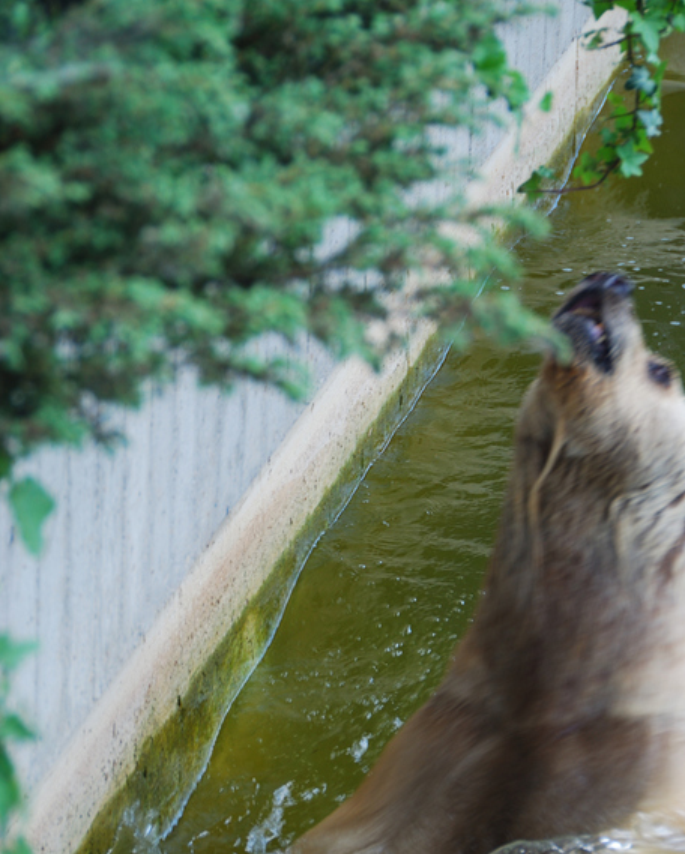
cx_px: 350
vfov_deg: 9.9
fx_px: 4911
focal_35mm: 194
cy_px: 450
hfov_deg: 8.0
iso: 100
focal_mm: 112
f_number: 5.6
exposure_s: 1/60
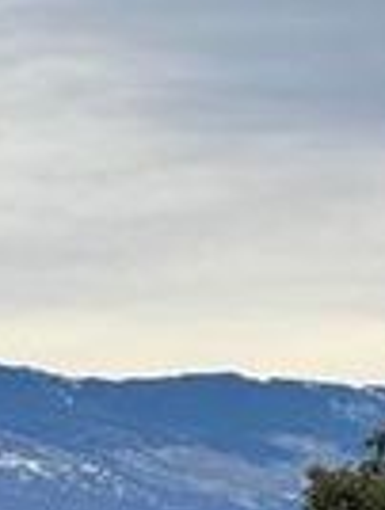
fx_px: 5647
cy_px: 714
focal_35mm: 382
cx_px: -313
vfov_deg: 5.1
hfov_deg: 3.9
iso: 25
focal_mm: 9
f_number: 2.8
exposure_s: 1/1085
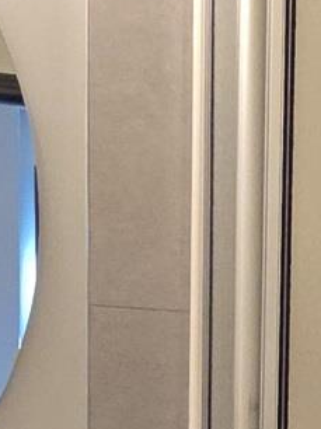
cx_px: 456
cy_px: 629
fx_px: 1213
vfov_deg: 18.0
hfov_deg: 14.3
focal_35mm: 98
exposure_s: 1/60
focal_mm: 2.2
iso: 160
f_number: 2.2
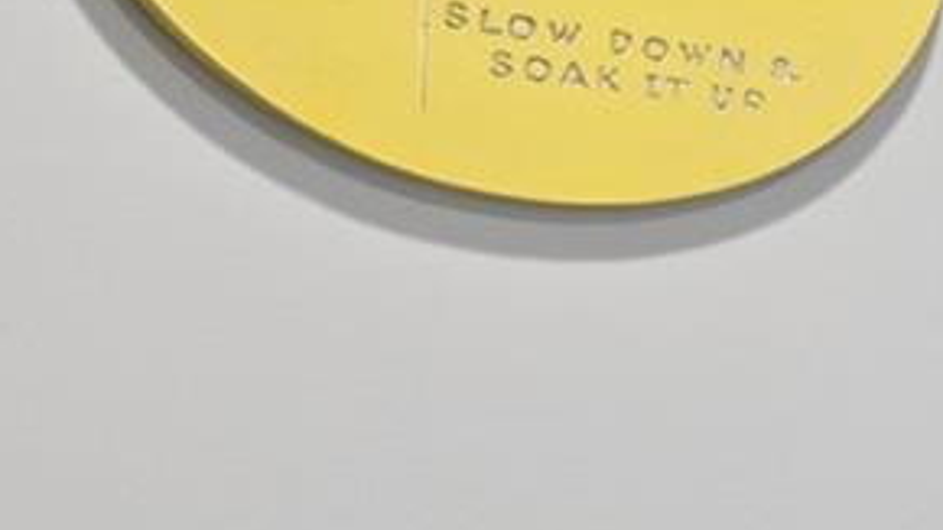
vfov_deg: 10.7
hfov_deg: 11.4
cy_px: 642
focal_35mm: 111
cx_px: 2826
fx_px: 2775
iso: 640
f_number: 14
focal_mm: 15
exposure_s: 1/5
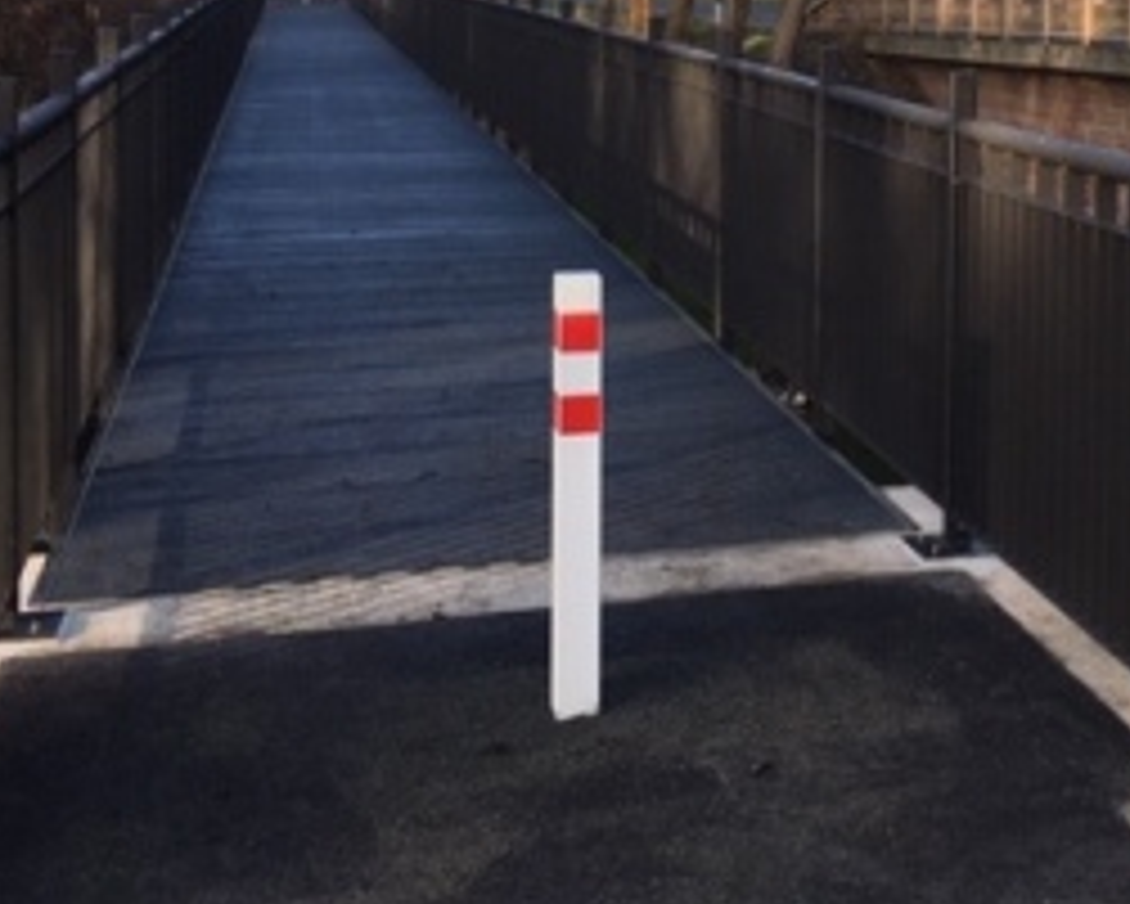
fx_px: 2007
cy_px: 47
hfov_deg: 30.4
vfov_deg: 24.5
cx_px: 954
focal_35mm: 60
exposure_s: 1/306
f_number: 2.2
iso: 25
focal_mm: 4.15
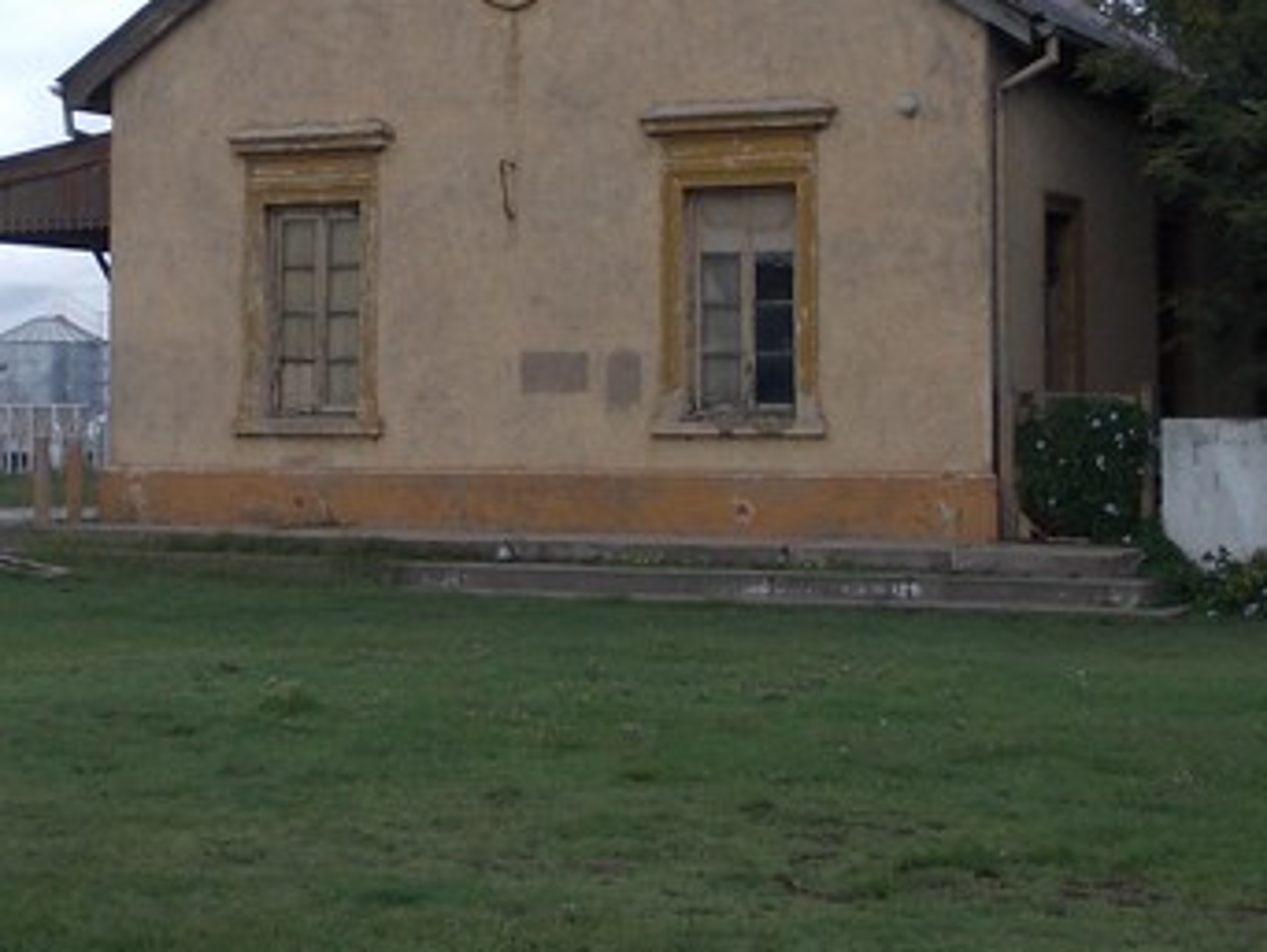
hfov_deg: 22.9
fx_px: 3113
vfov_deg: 17.3
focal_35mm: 85
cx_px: 404
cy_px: 263
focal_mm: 5.3
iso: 80
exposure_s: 1/200
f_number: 6.2
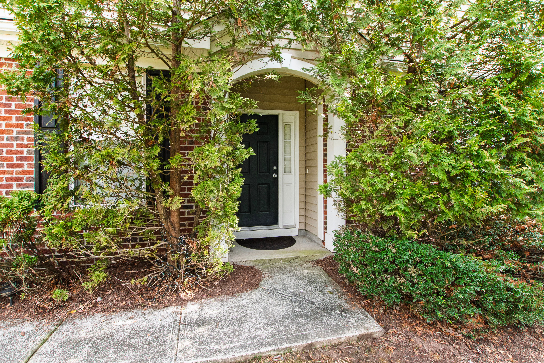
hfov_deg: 100.4
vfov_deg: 77.3
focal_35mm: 15
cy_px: 182
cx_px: 272
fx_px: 227
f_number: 8
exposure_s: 1/80
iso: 400
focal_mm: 10
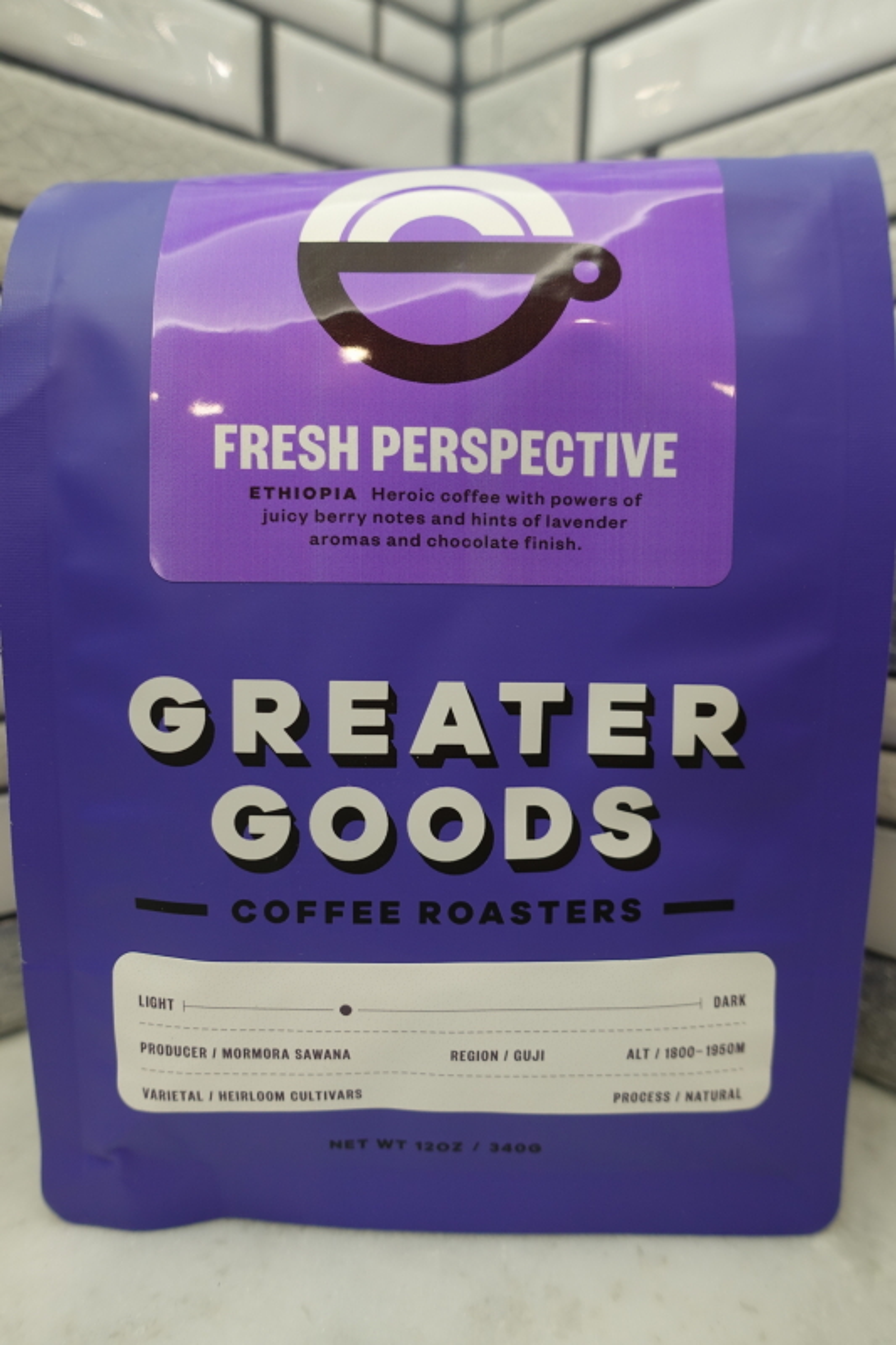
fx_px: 896
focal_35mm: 24
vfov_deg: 73.8
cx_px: 448
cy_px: 672
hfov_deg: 53.1
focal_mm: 8.8
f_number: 2.8
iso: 125
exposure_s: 1/40
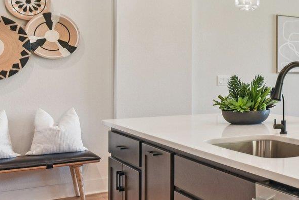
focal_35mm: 56
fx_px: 465
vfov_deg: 24.1
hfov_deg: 29.6
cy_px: 74
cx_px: 374
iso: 250
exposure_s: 1/15
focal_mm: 16
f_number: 8
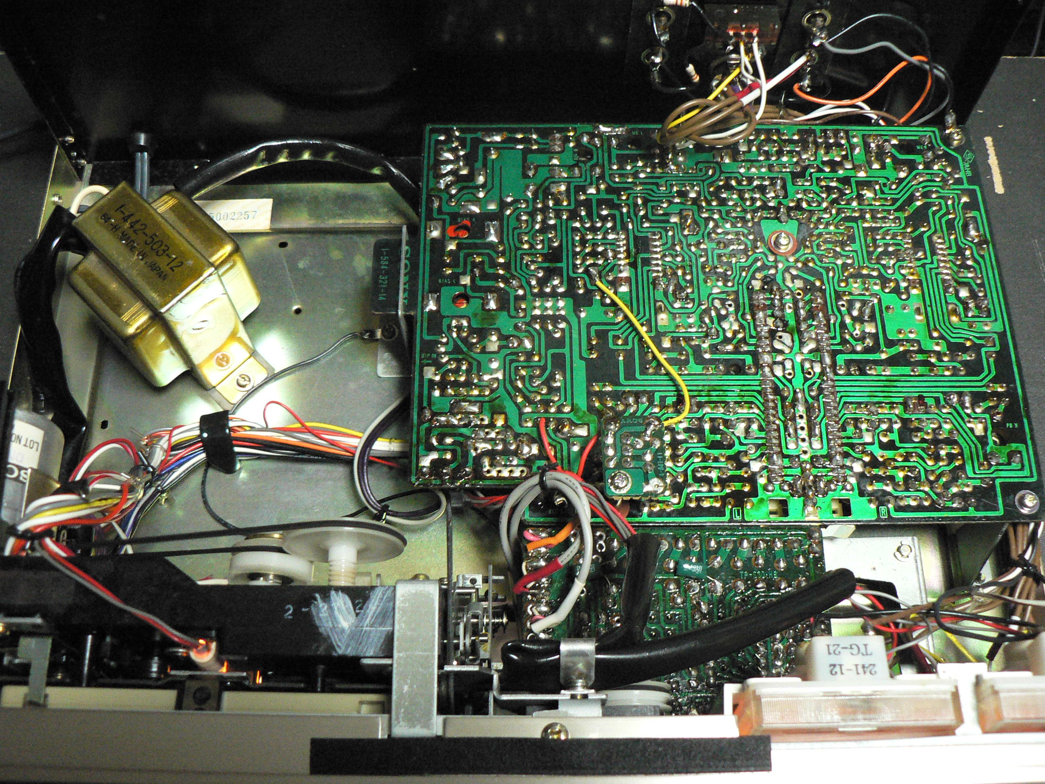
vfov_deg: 39.7
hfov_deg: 51.4
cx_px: 522
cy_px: 392
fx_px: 1087
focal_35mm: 36
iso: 400
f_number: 2.8
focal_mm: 6
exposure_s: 1/25
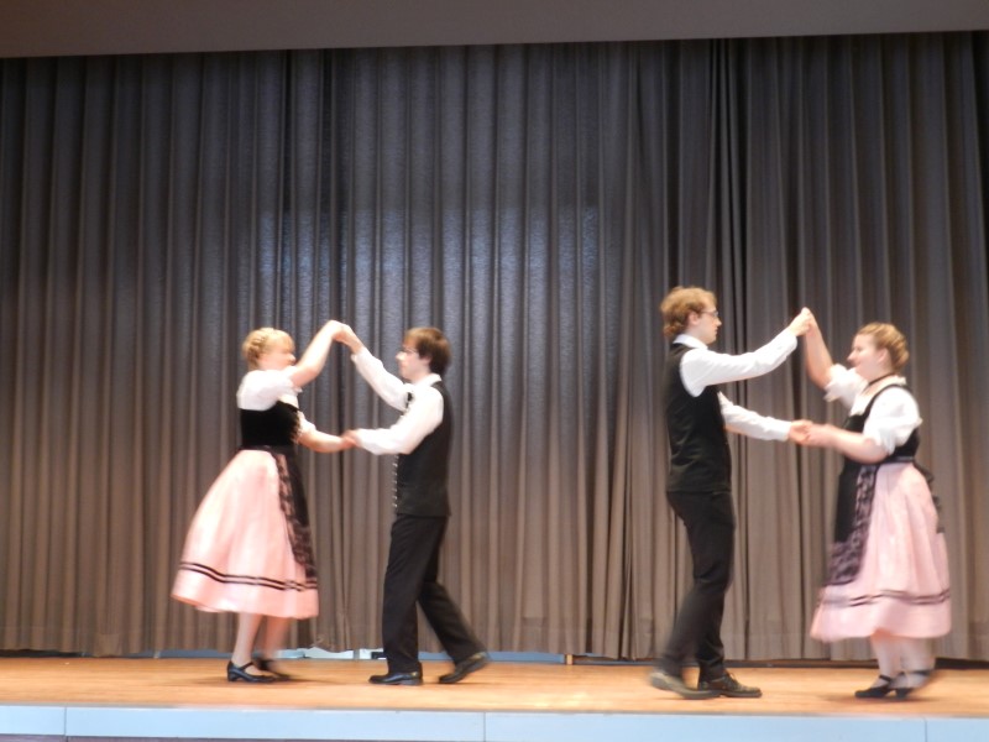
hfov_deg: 32.2
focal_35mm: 60
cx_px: 494
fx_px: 1714
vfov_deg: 24.4
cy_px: 371
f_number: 4.6
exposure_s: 1/15
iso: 400
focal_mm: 10.7
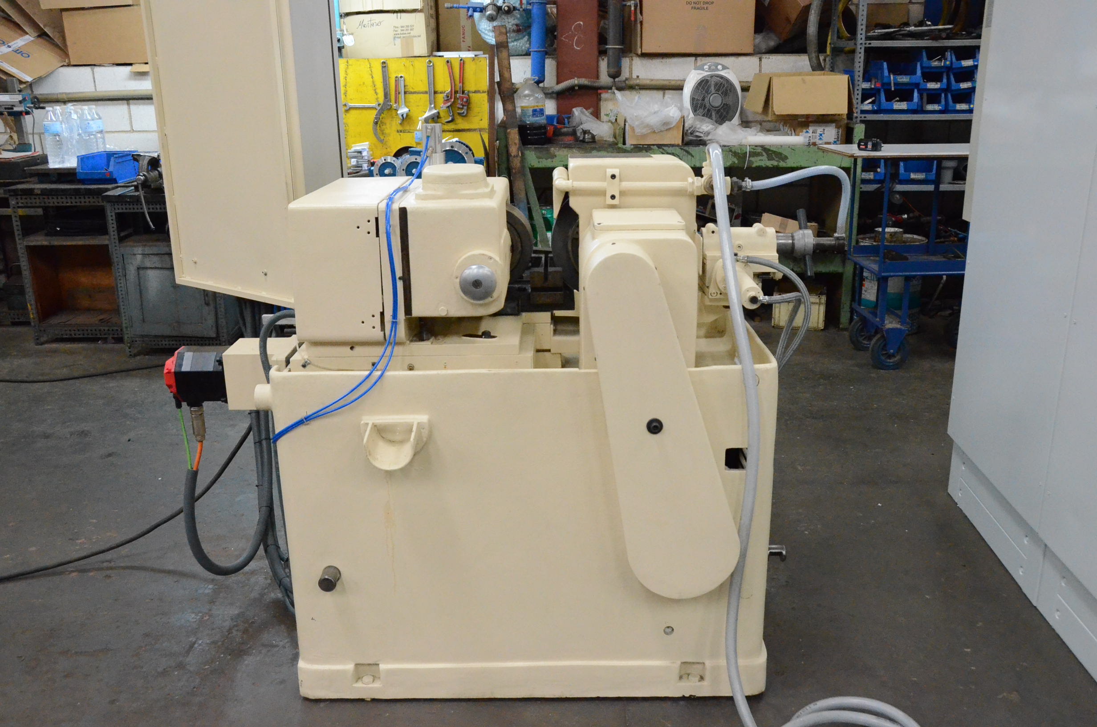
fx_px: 1004
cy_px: 364
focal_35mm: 33
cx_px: 548
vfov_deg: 39.8
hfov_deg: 57.3
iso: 6400
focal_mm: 22
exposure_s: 1/125
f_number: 5.6
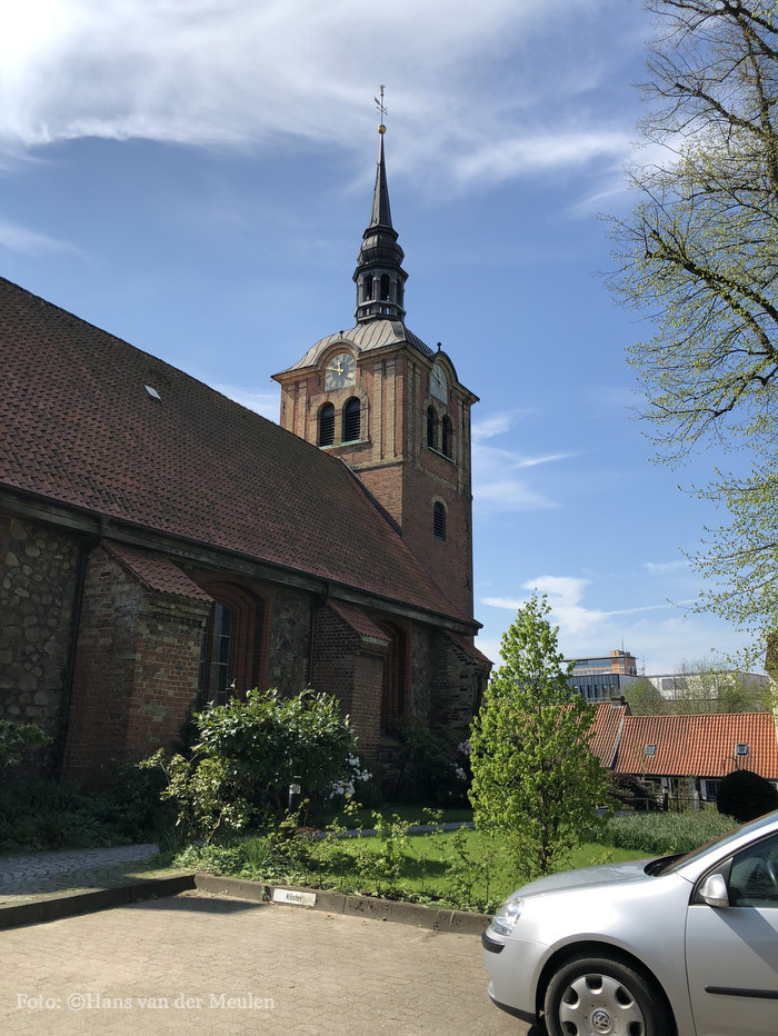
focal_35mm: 28
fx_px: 838
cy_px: 518
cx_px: 389
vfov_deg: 63.4
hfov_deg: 49.8
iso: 20
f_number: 1.8
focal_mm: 3.99
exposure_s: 1/2000
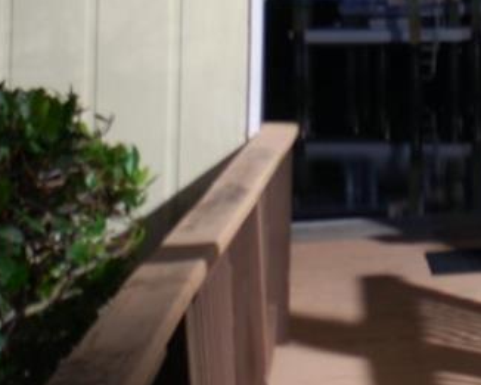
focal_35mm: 166
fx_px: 2364
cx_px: 781
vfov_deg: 9.1
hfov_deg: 11.1
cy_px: -158
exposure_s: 8
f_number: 4.8
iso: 100
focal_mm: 24
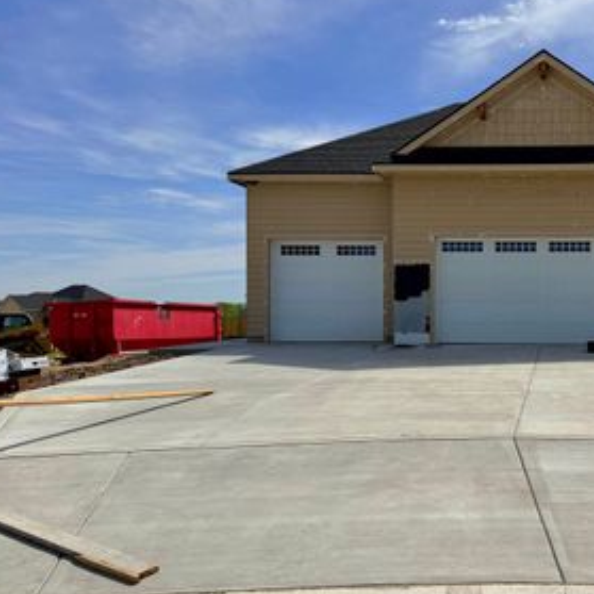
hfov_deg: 41.2
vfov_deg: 43.9
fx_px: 738
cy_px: 301
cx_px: 507
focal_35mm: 38
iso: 80
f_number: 1.78
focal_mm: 6.76
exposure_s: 1/11905
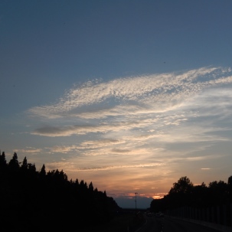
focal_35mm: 47
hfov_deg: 36.1
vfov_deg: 36.0
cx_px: 110
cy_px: 126
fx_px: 356
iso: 125
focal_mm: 6.5
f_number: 4
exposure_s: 1/800
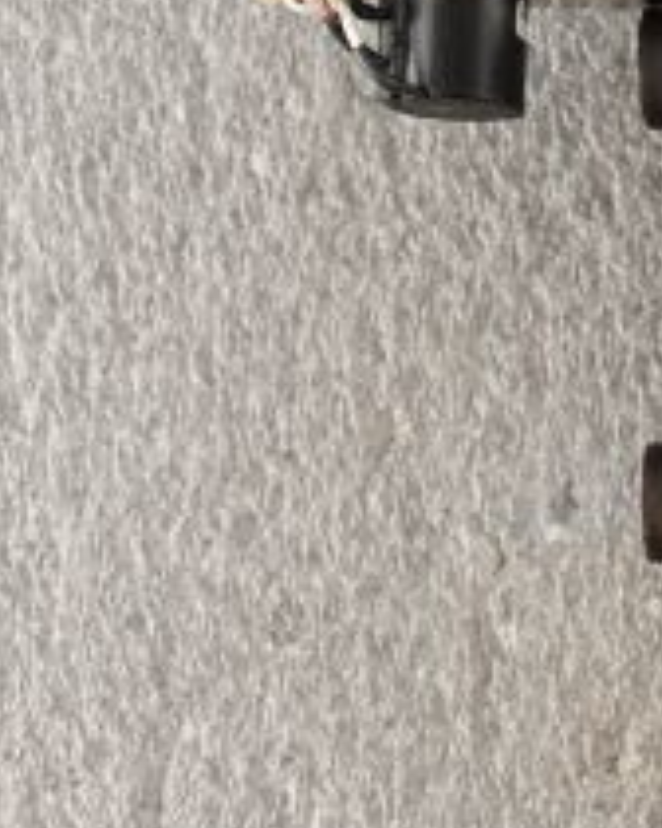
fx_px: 3282
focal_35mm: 134
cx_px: 1099
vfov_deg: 14.4
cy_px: 538
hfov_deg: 10.9
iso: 1600
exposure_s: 1/125
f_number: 8
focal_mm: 50
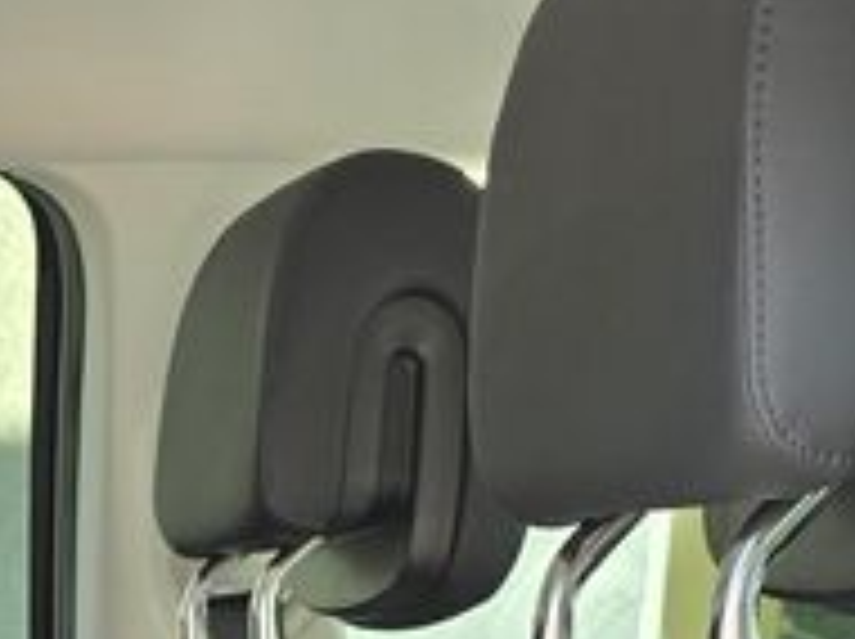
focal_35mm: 124
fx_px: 3059
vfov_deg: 10.1
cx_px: -338
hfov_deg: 15.0
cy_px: 1634
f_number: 1.7
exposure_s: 1/180
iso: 80
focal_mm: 6.3
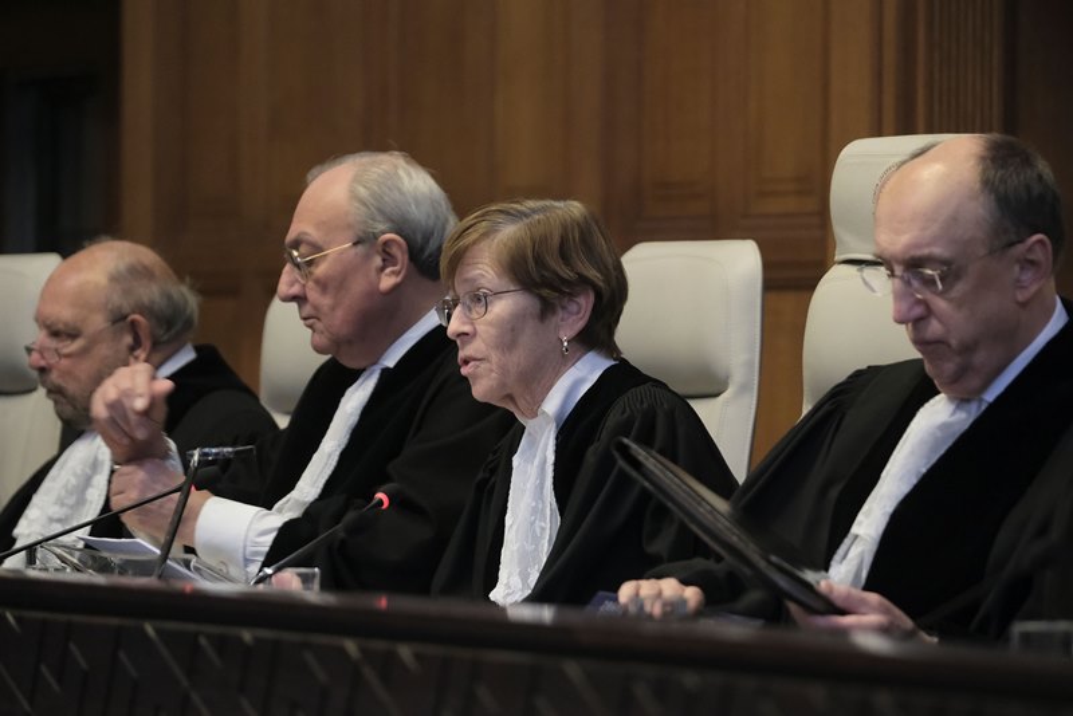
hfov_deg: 9.8
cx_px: 536
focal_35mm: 210
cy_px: 358
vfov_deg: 6.5
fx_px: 6261
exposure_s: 1/100
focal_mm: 140
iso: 3200
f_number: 2.8
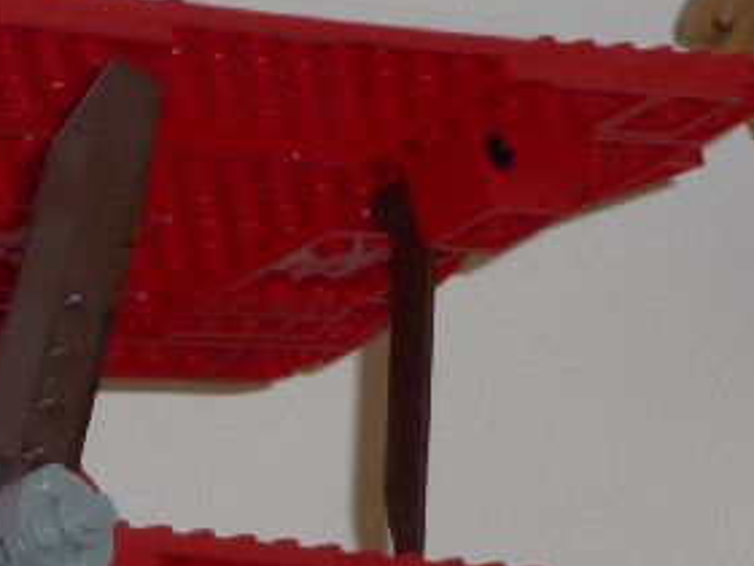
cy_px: 399
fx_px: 10259
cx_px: -560
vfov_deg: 3.2
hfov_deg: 4.2
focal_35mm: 471
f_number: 4.7
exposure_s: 1/40
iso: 100
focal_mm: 17.5
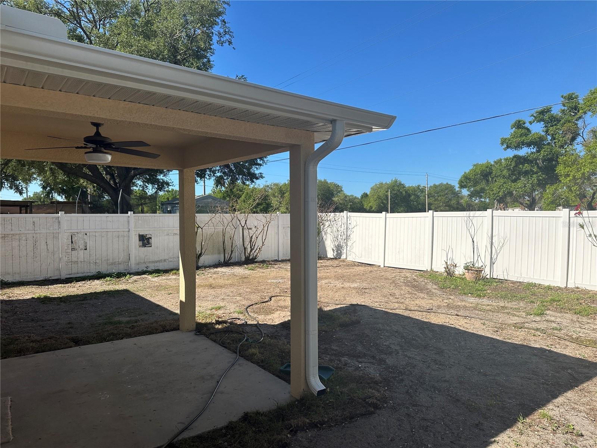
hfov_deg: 71.6
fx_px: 414
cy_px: 224
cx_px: 298
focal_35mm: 24
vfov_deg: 56.8
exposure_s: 1/3861
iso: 80
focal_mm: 6.86
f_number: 1.78
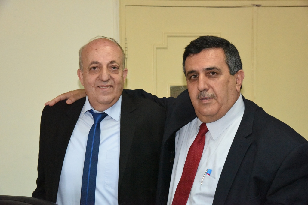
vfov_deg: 19.5
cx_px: 154
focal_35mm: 70
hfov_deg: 28.8
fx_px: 599
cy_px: 102
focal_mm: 70
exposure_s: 1/250
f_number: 10
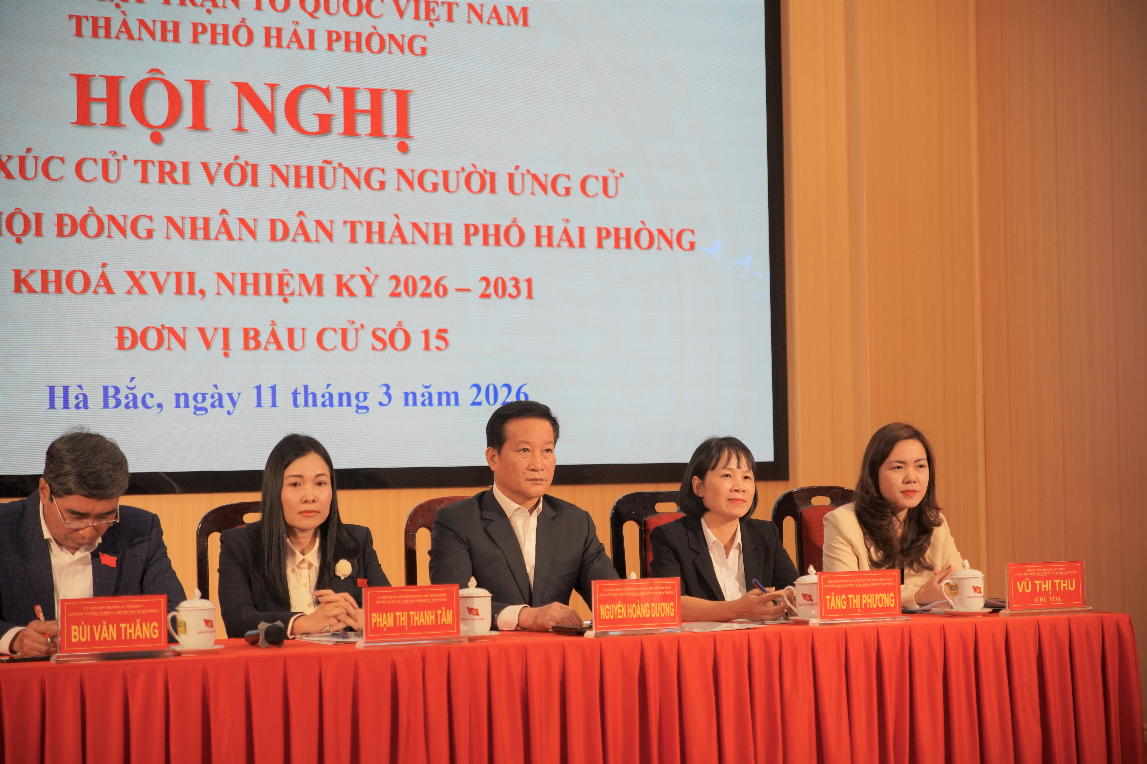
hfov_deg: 27.0
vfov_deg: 18.2
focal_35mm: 75
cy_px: 382
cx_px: 574
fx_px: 2389
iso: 250
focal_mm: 50
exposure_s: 1/250
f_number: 3.2
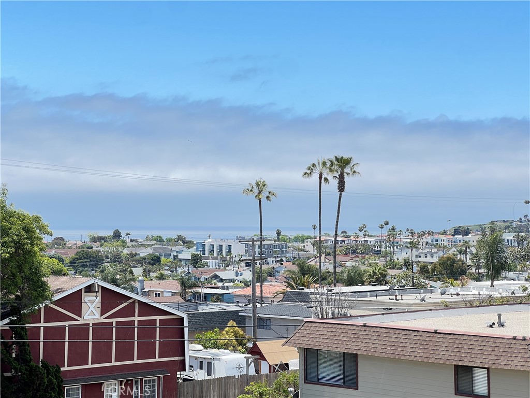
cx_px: 265
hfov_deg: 25.3
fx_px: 1179
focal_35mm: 77
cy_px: 199
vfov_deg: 19.1
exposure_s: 1/280
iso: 32
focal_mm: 9
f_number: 2.8
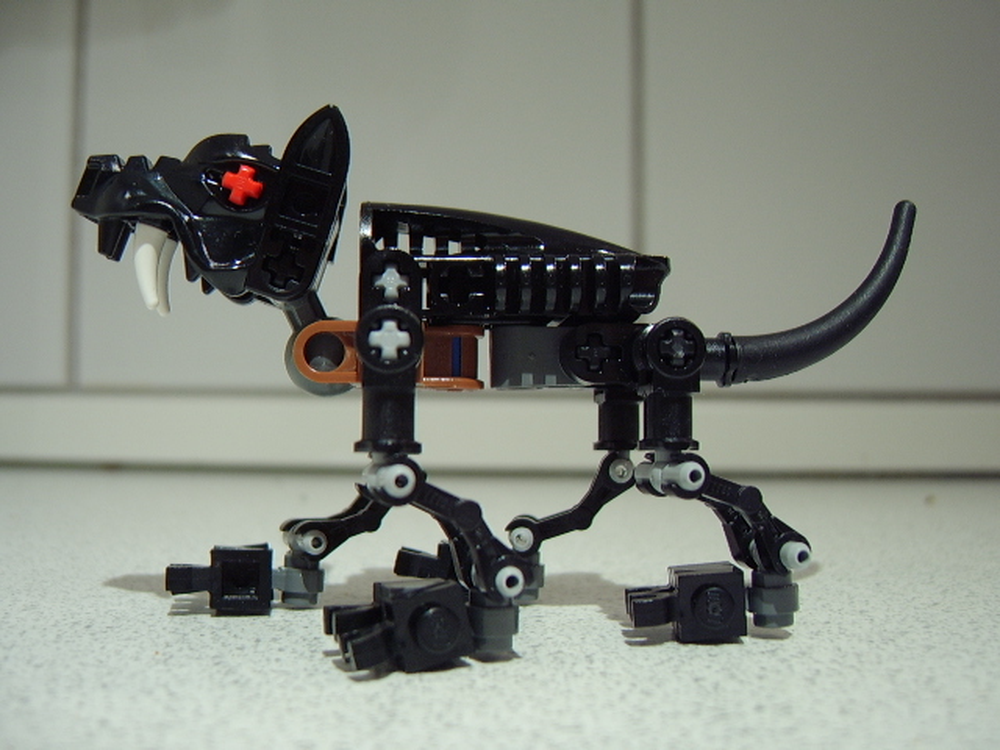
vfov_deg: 45.4
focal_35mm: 31
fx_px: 896
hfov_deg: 58.4
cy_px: 375
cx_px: 500
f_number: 2.7
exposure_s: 1/11
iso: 100
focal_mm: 8.13
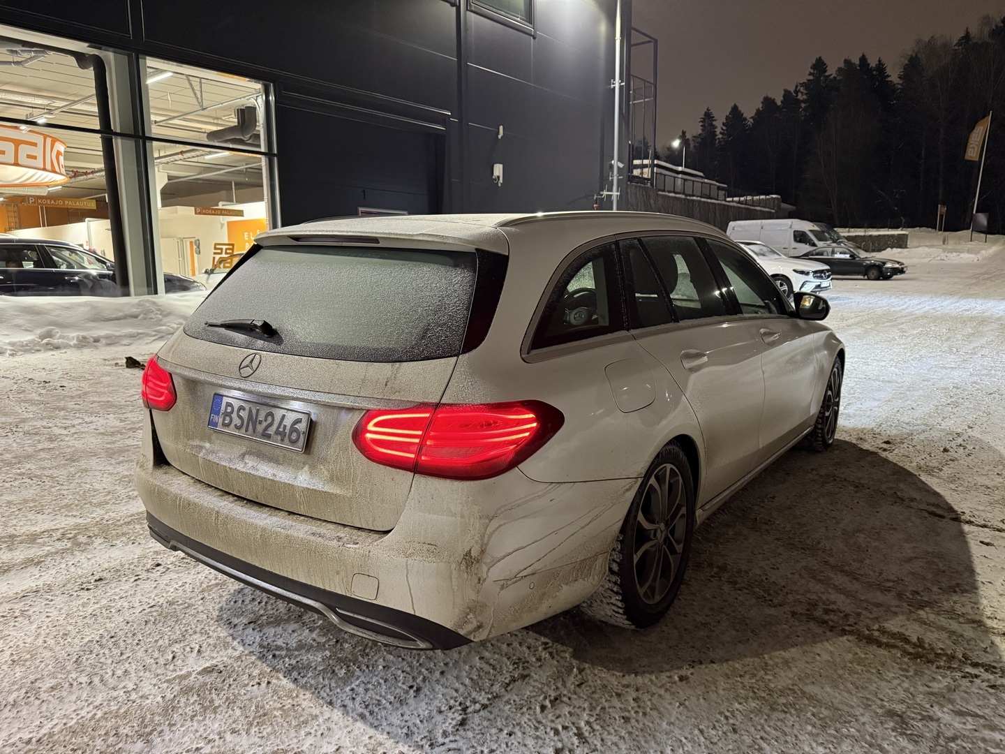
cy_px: 377
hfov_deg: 71.6
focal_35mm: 24
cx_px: 502
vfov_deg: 56.8
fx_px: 697
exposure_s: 1/50
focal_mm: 6.76
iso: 640
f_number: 1.78
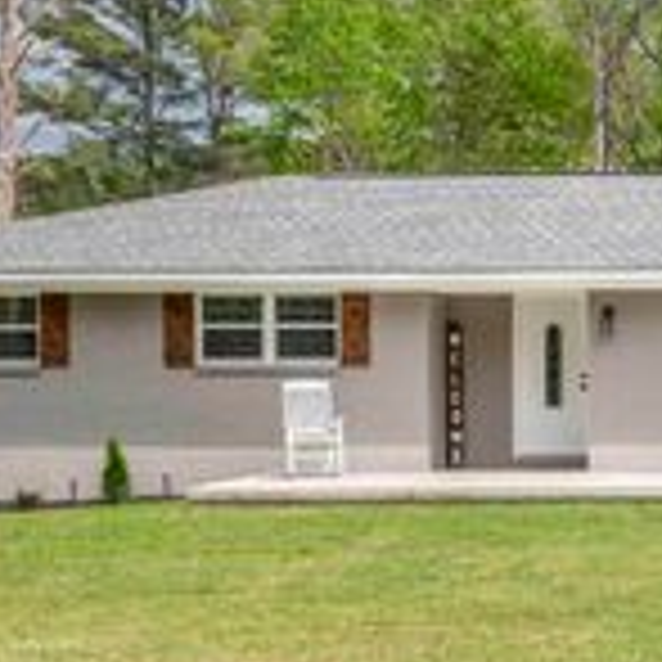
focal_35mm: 81
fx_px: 1753
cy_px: 385
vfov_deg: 21.4
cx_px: 820
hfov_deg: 19.9
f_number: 5.6
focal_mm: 10.26
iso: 100
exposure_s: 1/500
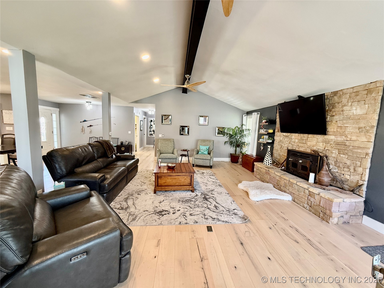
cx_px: 192
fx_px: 155
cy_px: 144
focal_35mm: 14
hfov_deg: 102.1
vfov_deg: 85.7
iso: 200
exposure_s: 1/60
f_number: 2.2
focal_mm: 2.22
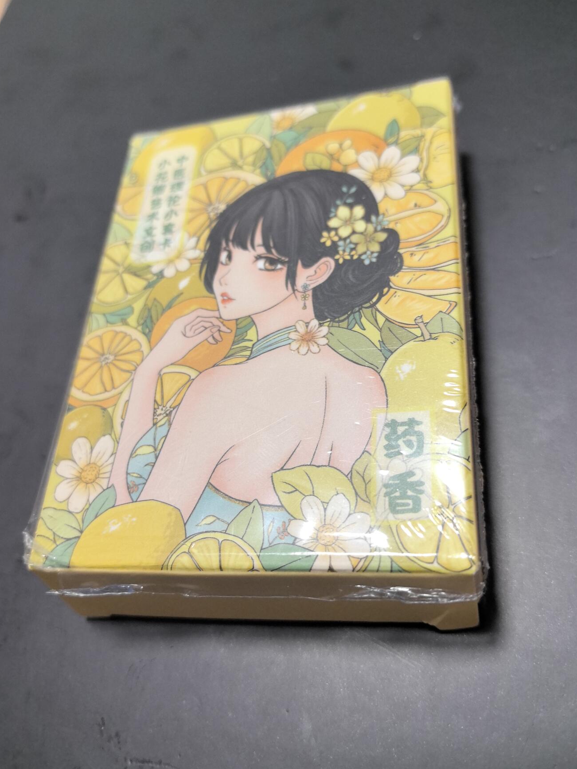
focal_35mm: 28
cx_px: 285
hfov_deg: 49.7
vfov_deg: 63.4
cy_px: 384
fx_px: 622
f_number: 2
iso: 160
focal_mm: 5.75
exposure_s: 1/50
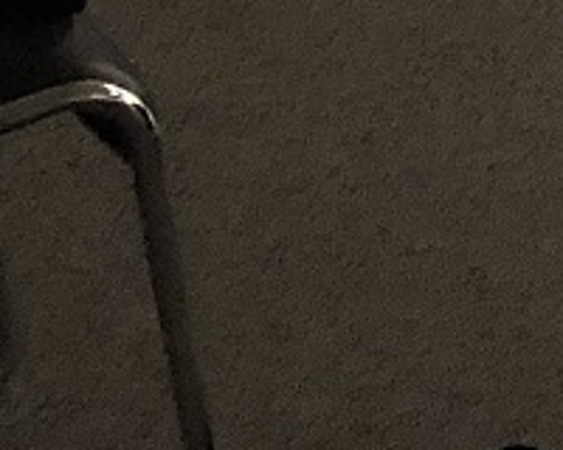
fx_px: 3649
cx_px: 2063
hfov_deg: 7.1
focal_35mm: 219
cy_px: -1077
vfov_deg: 6.3
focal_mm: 3.99
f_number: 1.8
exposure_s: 1/17
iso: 100
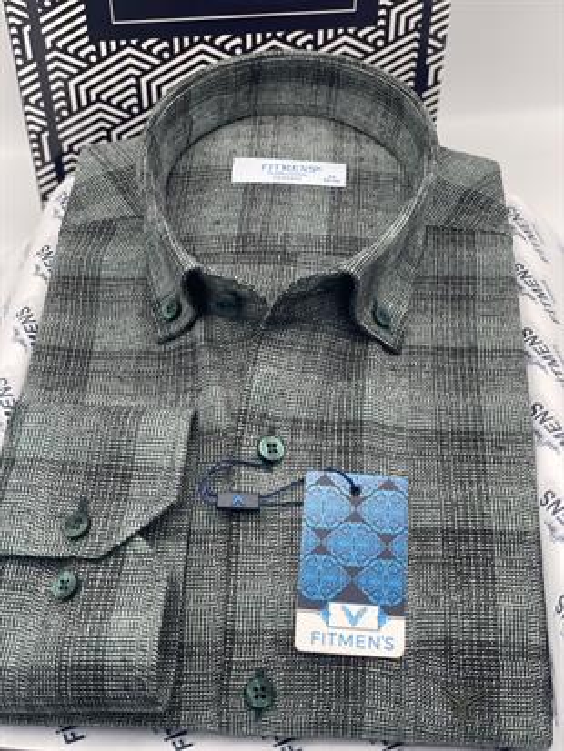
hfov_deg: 28.0
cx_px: 282
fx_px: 1129
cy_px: 376
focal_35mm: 52
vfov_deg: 36.8
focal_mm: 6
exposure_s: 1/100
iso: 50
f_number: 2
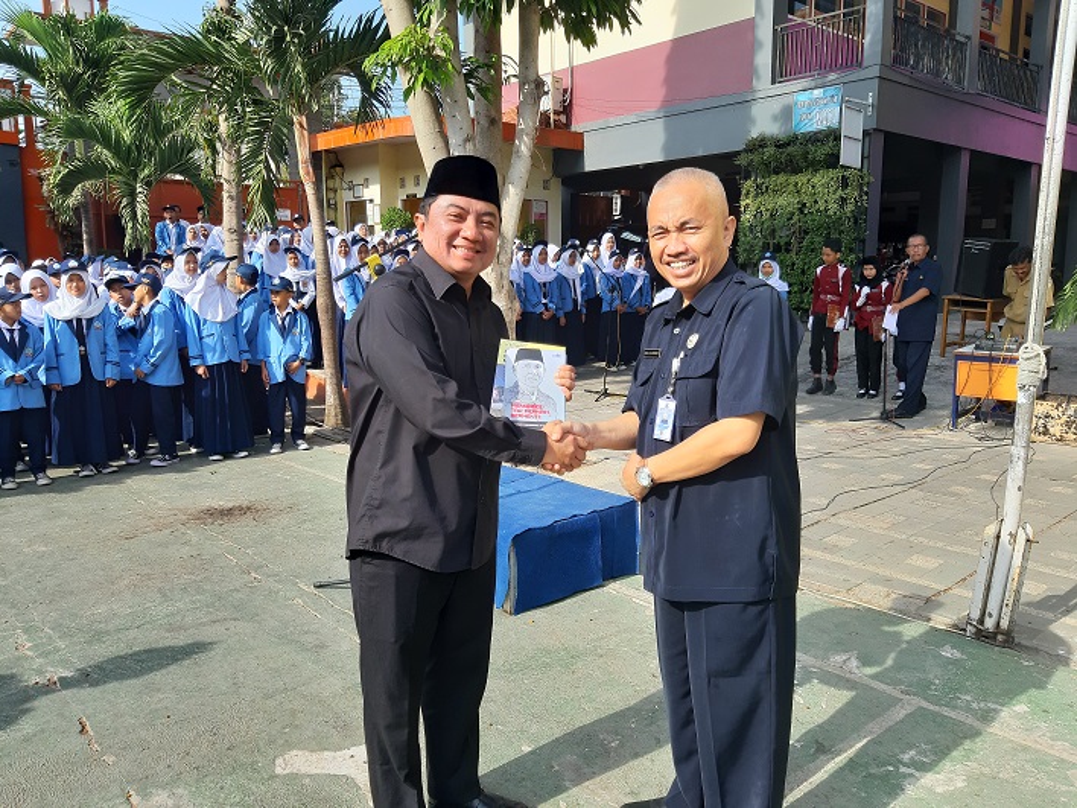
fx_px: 840
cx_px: 538
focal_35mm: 27
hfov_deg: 65.3
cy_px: 404
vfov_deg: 51.4
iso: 40
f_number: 1.7
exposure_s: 1/631
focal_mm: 3.93
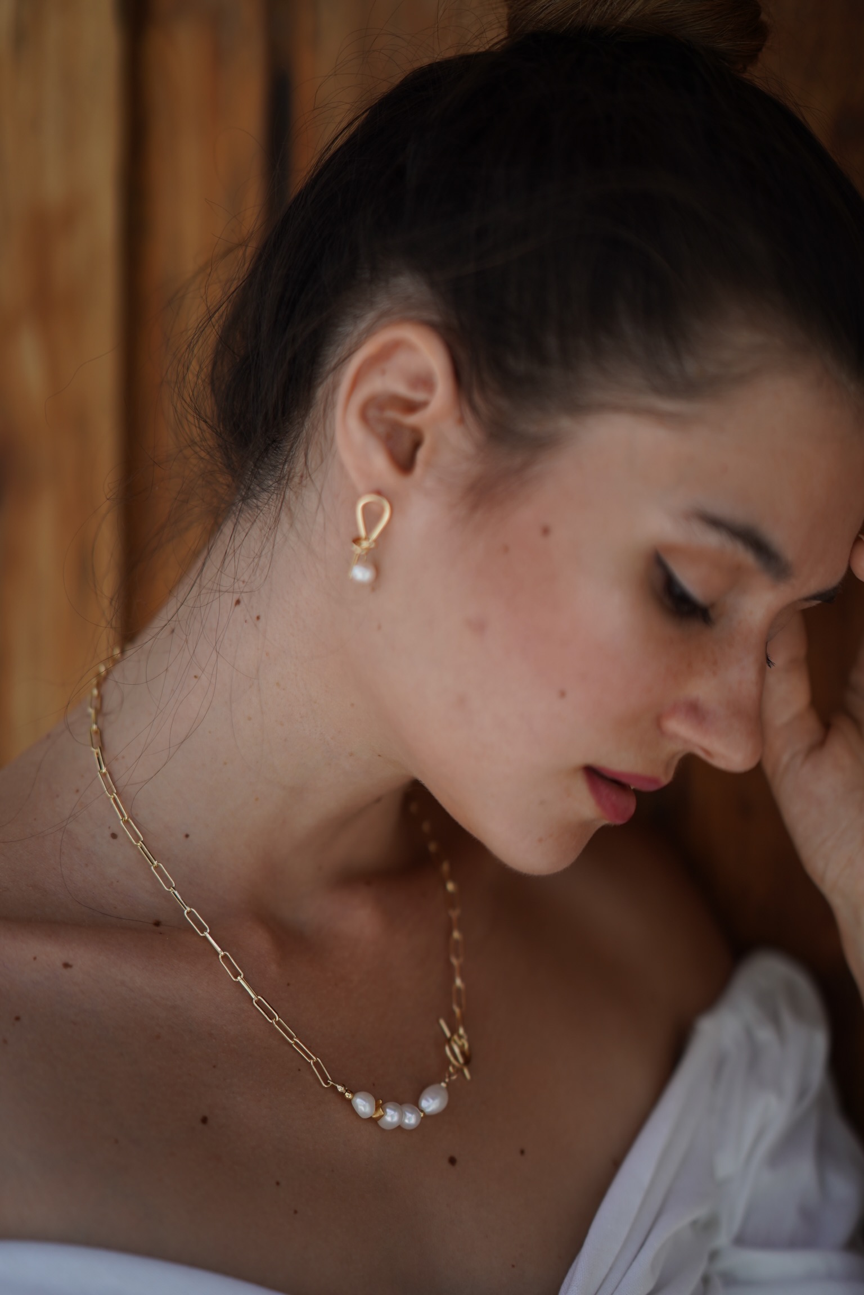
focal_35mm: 85
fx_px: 3060
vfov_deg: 23.9
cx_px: 432
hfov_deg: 16.1
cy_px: 648
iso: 200
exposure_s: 1/6400
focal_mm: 85
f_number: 1.4
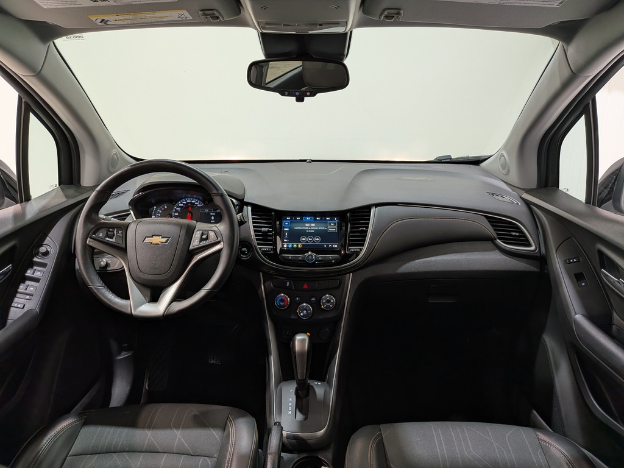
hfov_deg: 71.6
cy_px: 234
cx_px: 312
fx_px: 433
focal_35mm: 24
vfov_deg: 56.8
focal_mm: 4.53
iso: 40
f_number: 1.7
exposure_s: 1/24
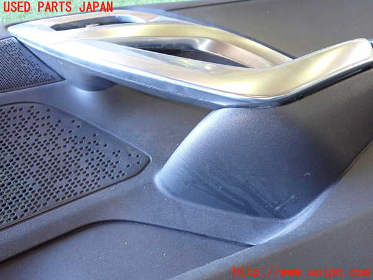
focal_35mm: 36
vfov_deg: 39.7
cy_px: 140
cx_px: 186
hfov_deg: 51.4
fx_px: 388
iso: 800
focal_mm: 6.37
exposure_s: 1/40
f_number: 2.5
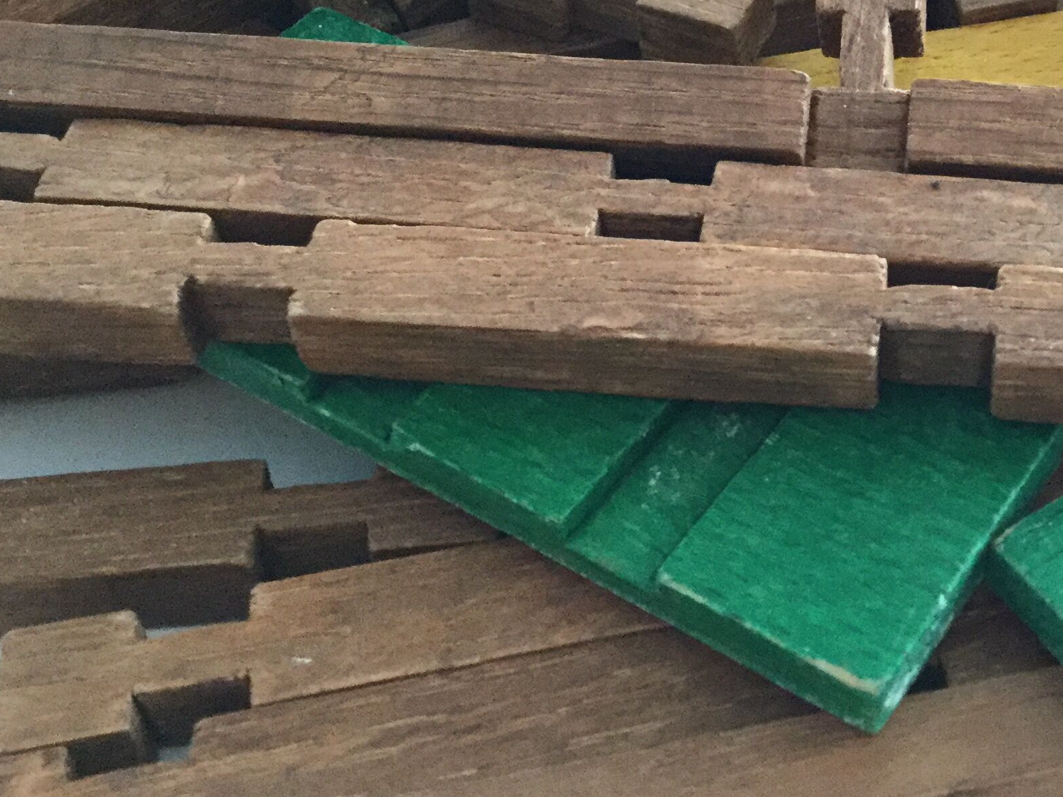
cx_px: 821
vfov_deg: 22.6
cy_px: 146
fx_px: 1965
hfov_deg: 29.7
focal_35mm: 64
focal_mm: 3.3
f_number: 2.4
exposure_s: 1/33
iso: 250
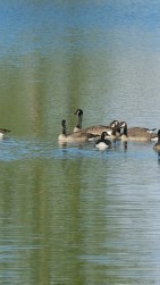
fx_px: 8169
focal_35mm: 1082
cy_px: 83
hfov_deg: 1.1
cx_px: 393
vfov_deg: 2.0
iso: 1250
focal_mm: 191.8
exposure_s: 1/2000
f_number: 8
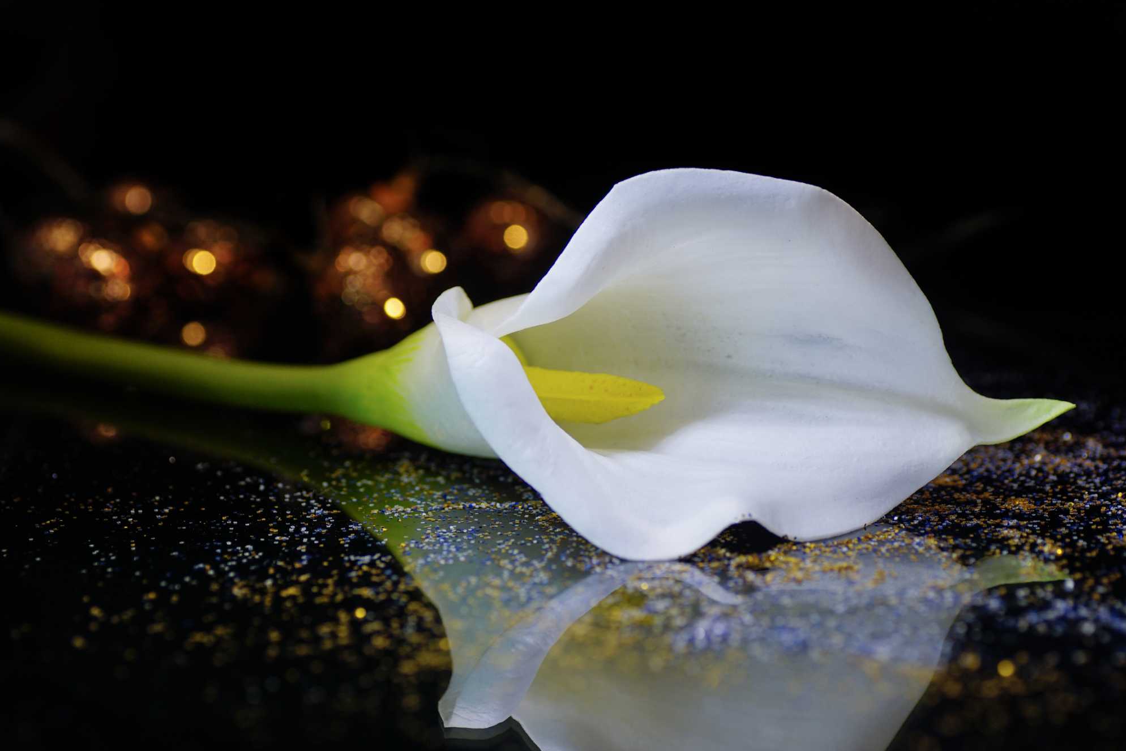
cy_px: 380
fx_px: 4347
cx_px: 566
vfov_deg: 9.9
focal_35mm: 139
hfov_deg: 14.8
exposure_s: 1/320
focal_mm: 90
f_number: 4
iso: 100
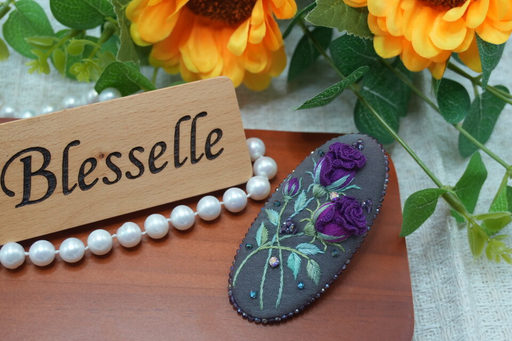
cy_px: 170
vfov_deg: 26.5
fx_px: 725
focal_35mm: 51
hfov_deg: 38.9
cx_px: 256
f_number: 5
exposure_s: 1/60
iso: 640
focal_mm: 34
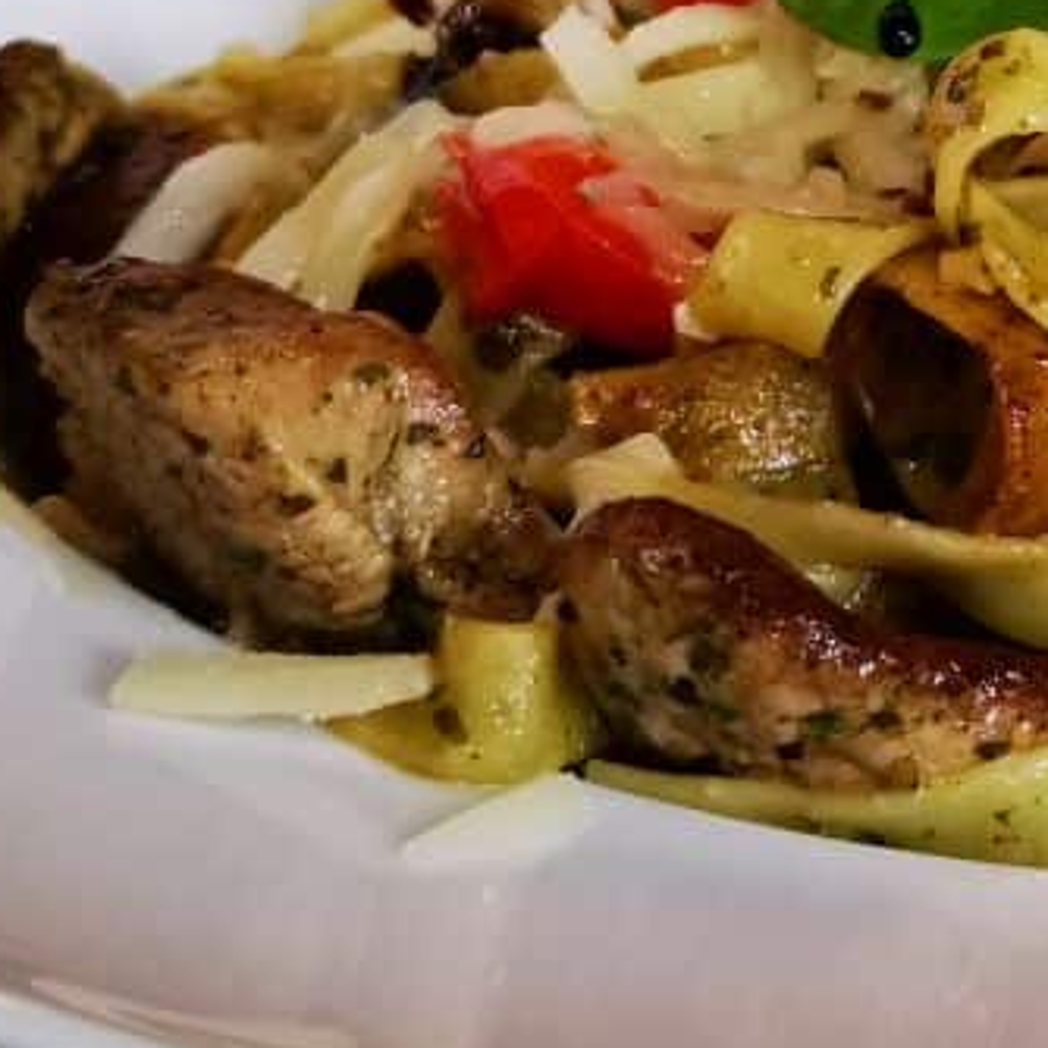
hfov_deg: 15.9
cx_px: 1174
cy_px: 28
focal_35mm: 106
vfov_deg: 16.1
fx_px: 3631
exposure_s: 1/100
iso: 250
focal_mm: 4.75
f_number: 1.8
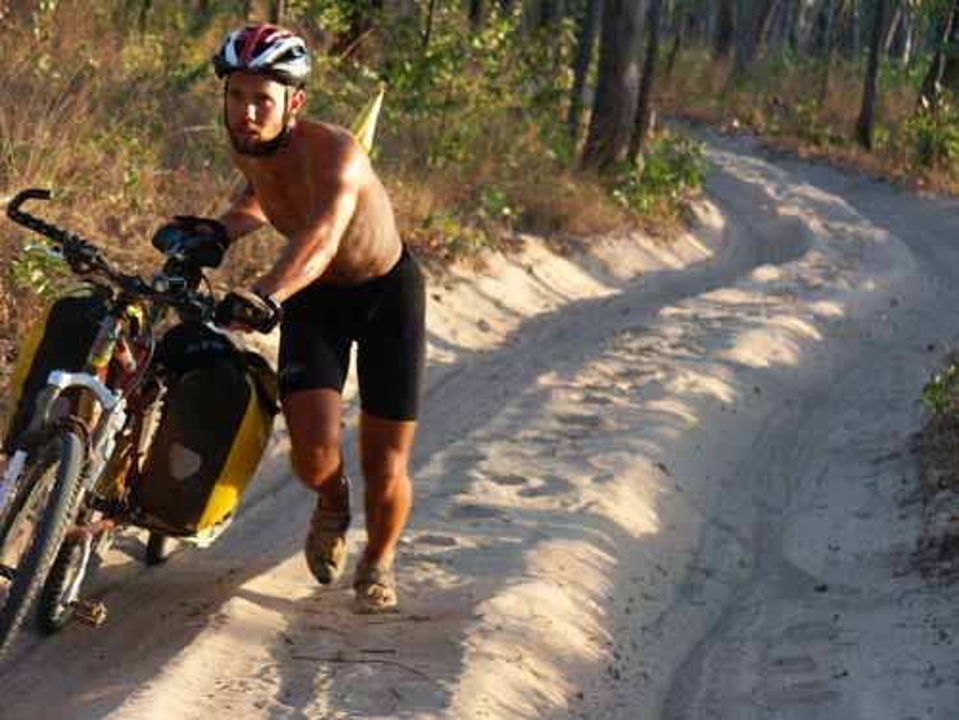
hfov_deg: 13.3
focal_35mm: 149
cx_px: 480
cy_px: 360
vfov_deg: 10.0
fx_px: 4128
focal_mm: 37.82
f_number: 4
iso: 100
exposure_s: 1/180
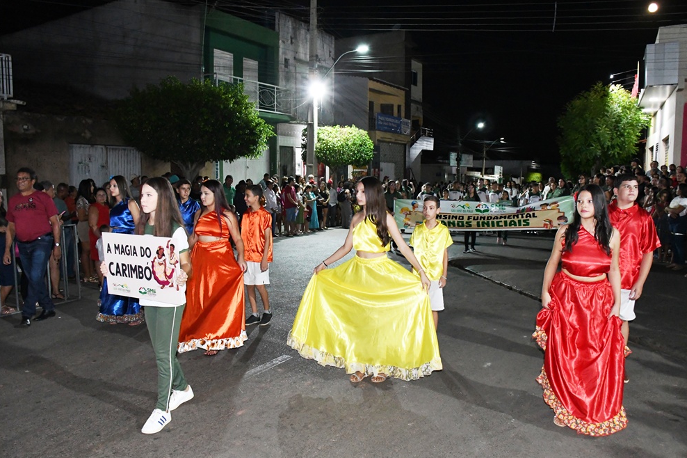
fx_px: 534
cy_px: 233
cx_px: 353
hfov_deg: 65.5
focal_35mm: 28
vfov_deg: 46.4
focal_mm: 18
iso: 6400
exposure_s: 1/100
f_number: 5
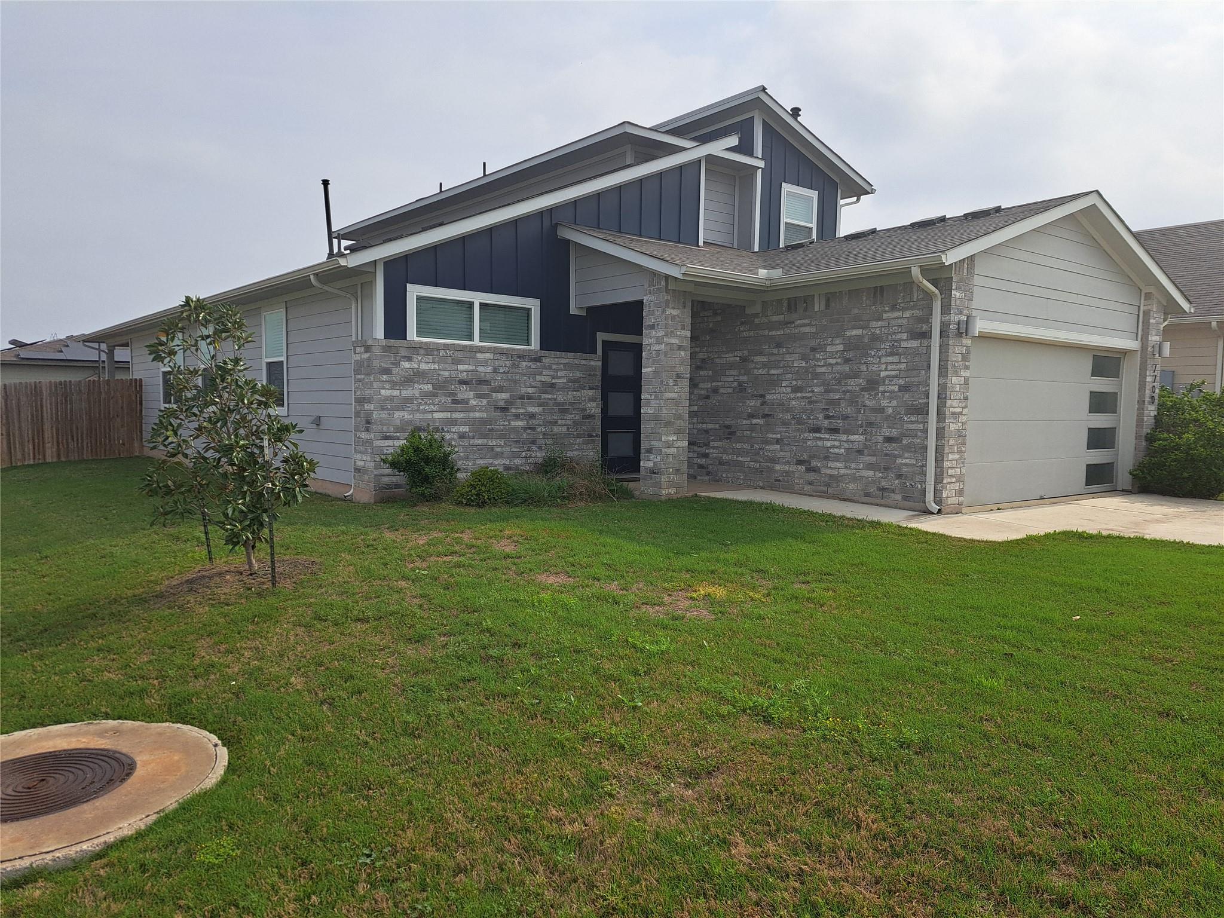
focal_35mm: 24
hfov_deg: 71.6
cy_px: 459
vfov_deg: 56.8
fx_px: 849
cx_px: 612
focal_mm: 5.23
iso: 50
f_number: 1.8
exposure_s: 1/3021
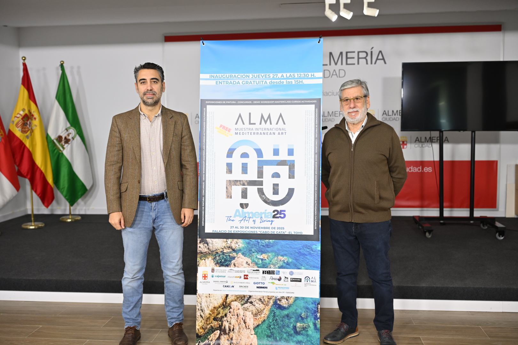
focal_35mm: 37
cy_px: 172
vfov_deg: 35.9
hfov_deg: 51.9
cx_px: 259
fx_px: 532
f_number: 2.8
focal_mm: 37
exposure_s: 1/640
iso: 640
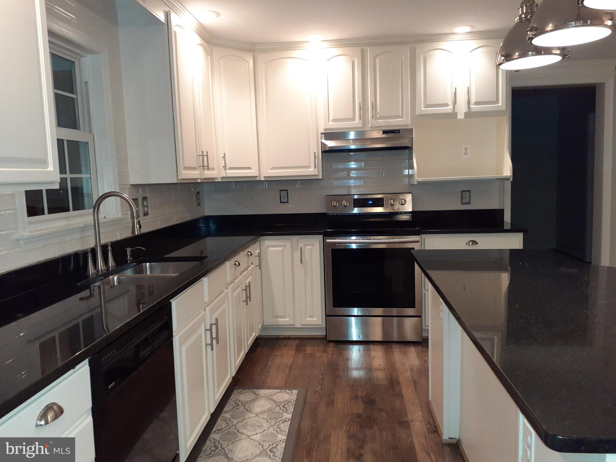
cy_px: 231
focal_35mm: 27
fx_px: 480
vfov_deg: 51.4
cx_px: 308
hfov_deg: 65.3
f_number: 1.9
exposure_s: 1/30
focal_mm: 3.6
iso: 250
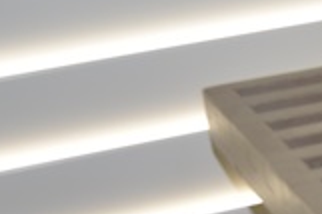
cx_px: 520
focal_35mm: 134
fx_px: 1197
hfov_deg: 14.1
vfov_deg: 9.7
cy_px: 370
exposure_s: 1/125
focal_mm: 24
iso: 320
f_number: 4
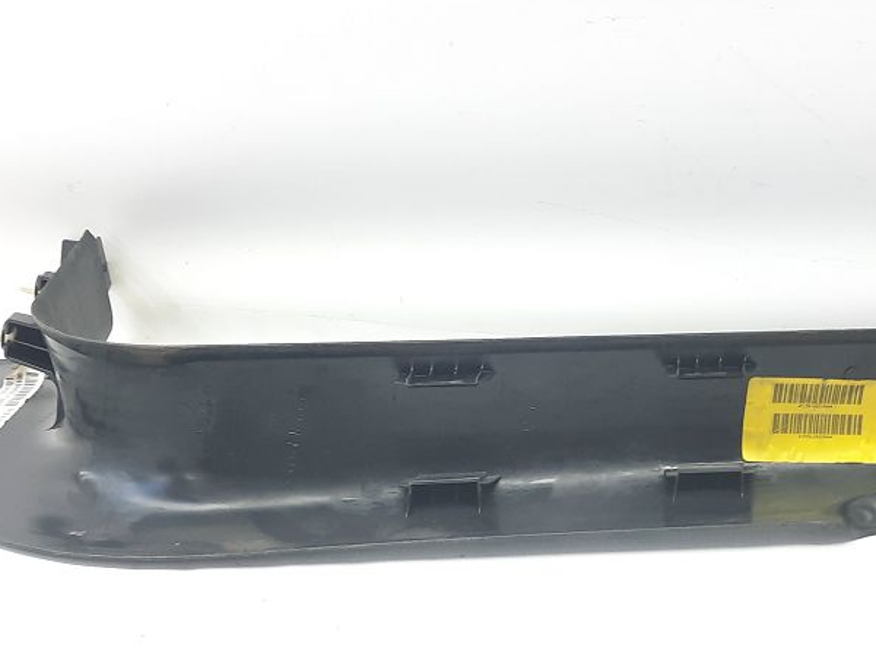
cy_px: 438
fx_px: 1265
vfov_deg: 28.9
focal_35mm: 50
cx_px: 529
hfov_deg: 38.0
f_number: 2
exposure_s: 1/50
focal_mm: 4.6
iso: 125
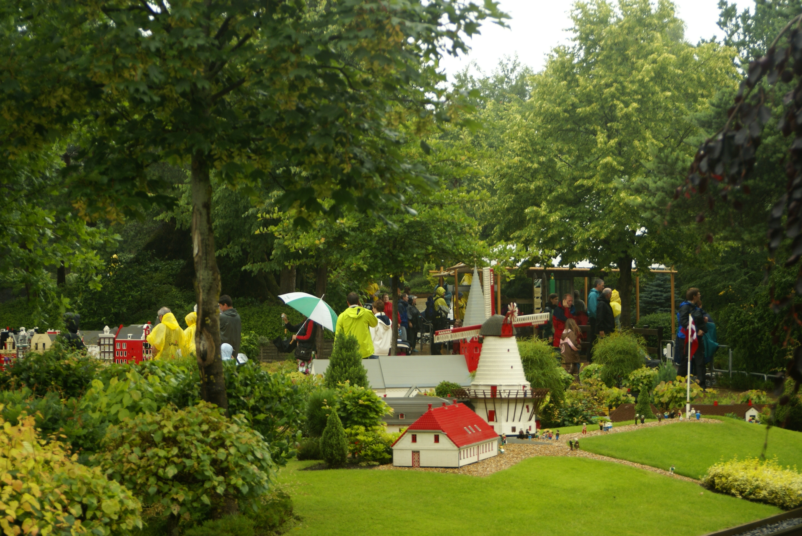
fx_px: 1672
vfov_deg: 18.2
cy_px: 268
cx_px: 401
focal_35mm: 75
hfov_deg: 27.0
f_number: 5
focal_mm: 50
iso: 100
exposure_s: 1/100
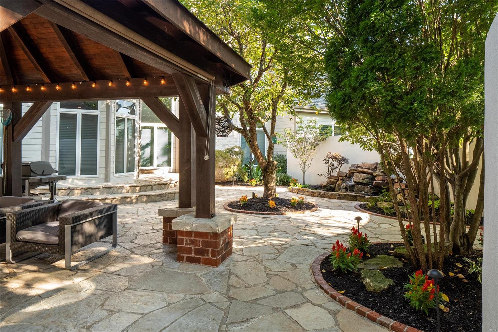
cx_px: 249
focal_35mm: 24
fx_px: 332
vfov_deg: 53.1
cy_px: 166
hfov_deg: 73.8
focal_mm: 12
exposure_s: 1/50
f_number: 8
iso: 400
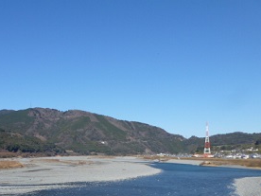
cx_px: 71
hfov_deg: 46.4
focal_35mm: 39
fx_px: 294
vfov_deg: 36.1
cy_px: 144
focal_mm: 4.3
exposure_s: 1/1000
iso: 100
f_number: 4
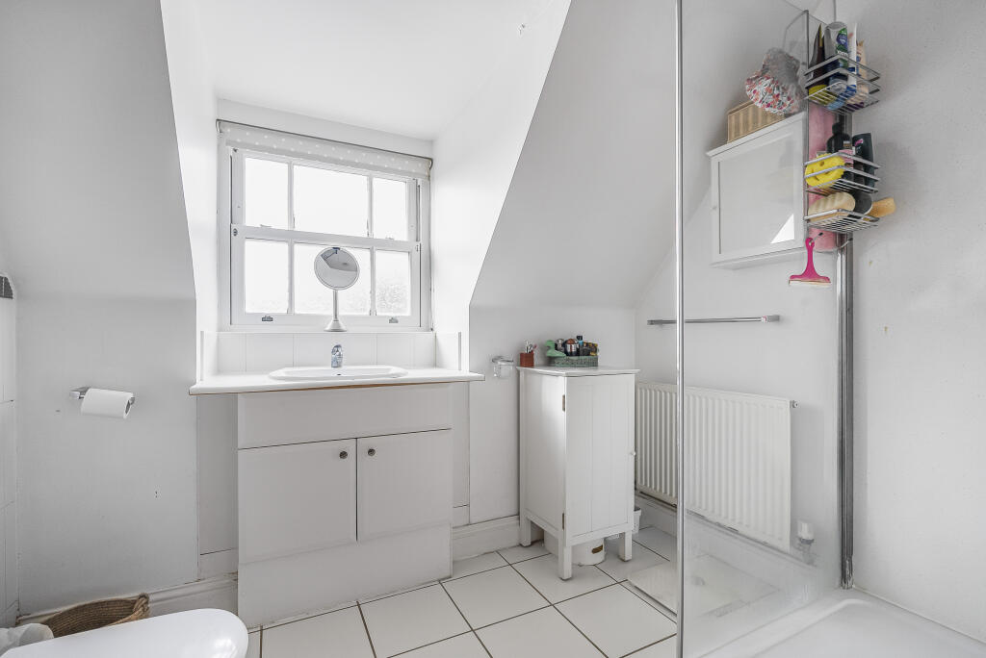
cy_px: 329
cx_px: 493
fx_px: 438
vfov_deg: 73.8
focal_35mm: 16
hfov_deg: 96.7
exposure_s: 1/60
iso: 250
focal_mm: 16
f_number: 4
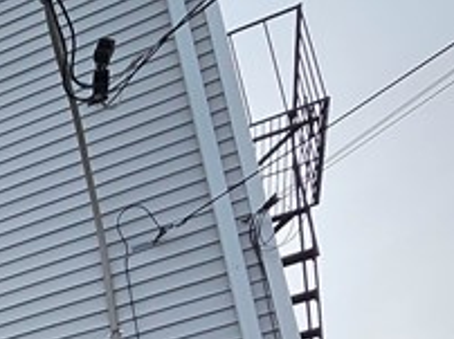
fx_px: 865
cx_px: -229
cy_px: 644
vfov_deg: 17.3
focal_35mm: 66
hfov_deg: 23.5
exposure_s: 1/1000
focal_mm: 1.74
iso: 40
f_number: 2.2
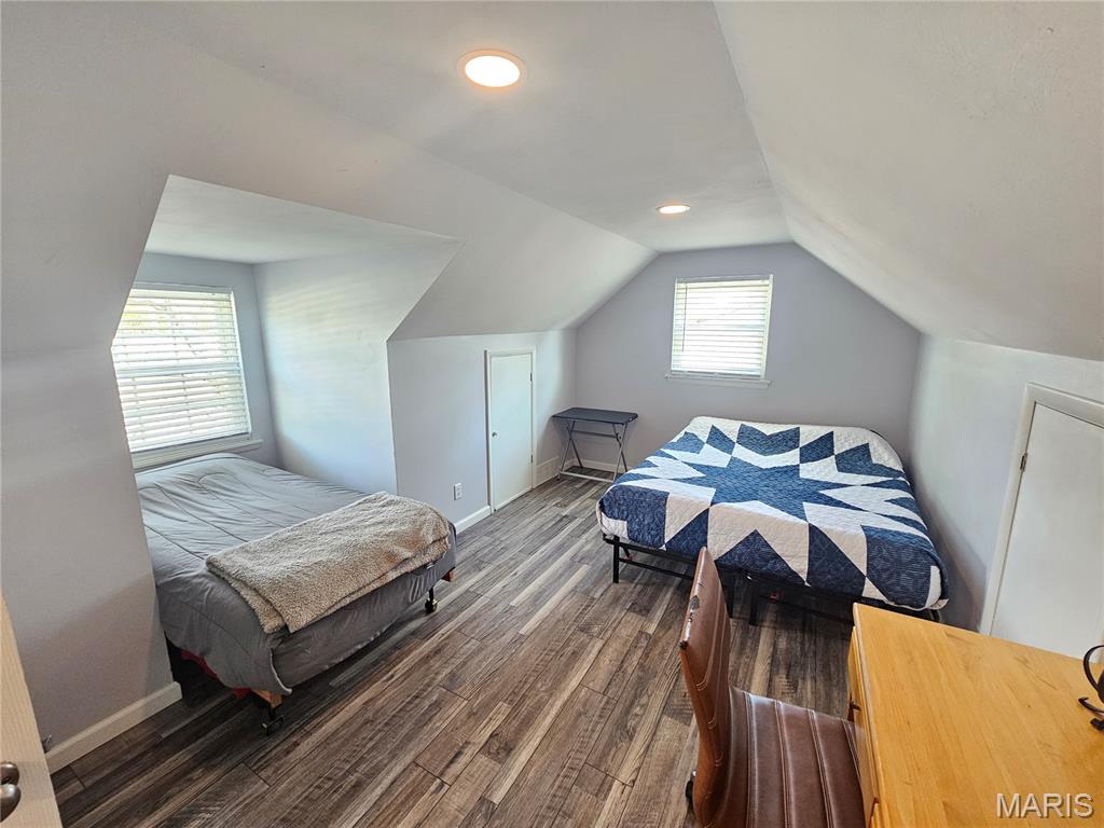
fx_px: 415
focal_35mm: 13
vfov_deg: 89.9
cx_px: 552
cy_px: 414
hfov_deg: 106.2
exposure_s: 1/40
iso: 320
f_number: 2.2
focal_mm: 2.2
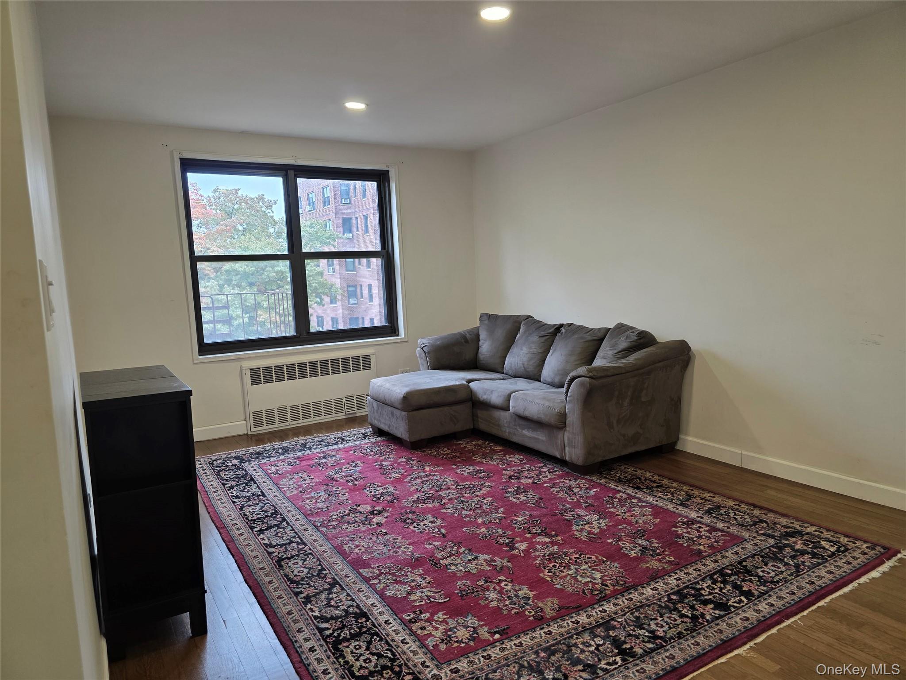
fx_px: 602
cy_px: 340
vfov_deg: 58.9
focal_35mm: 23
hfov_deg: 73.9
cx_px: 453
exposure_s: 1/120
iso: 160
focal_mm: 6.3
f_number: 1.7
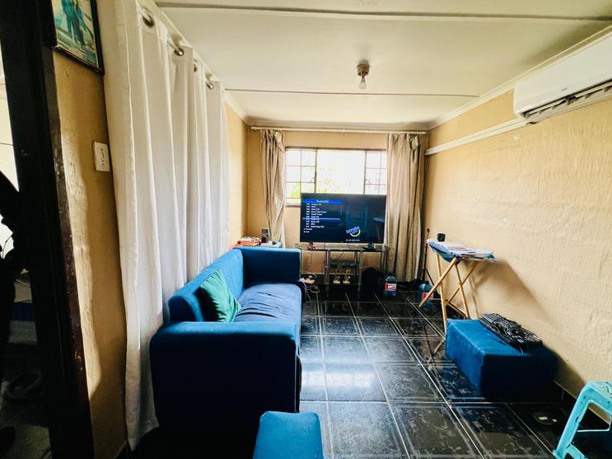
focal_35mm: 14
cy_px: 228
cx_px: 312
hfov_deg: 102.1
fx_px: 247
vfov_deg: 85.7
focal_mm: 1.57
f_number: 1.8
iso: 200
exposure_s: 1/99
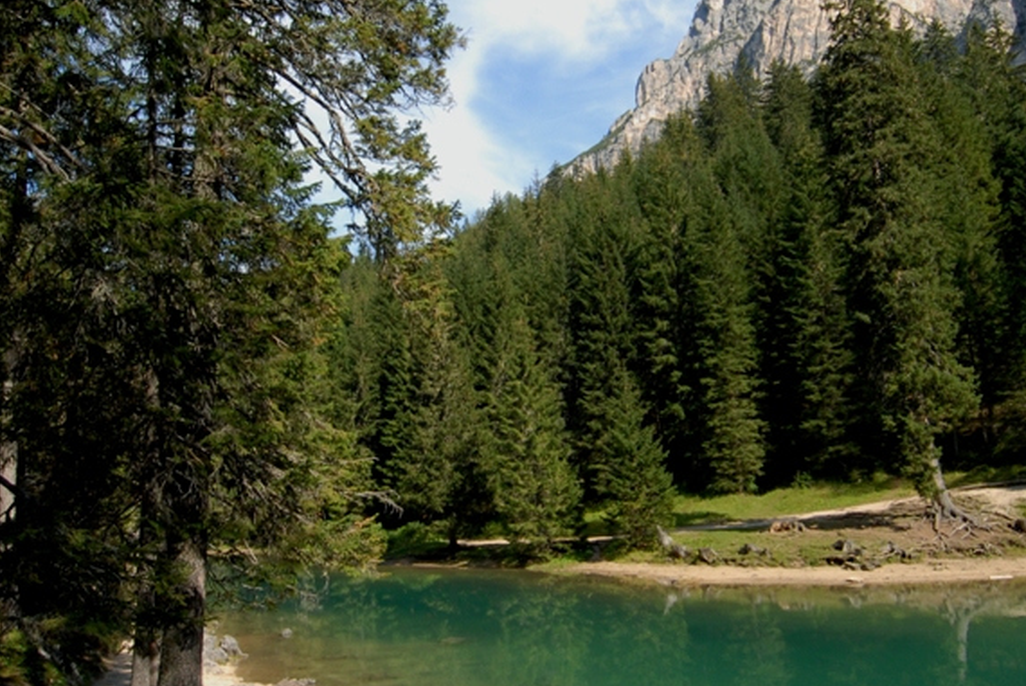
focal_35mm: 32
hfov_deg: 58.7
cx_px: 521
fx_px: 913
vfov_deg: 41.2
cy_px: 319
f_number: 8
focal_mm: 12
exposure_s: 1/250
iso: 250
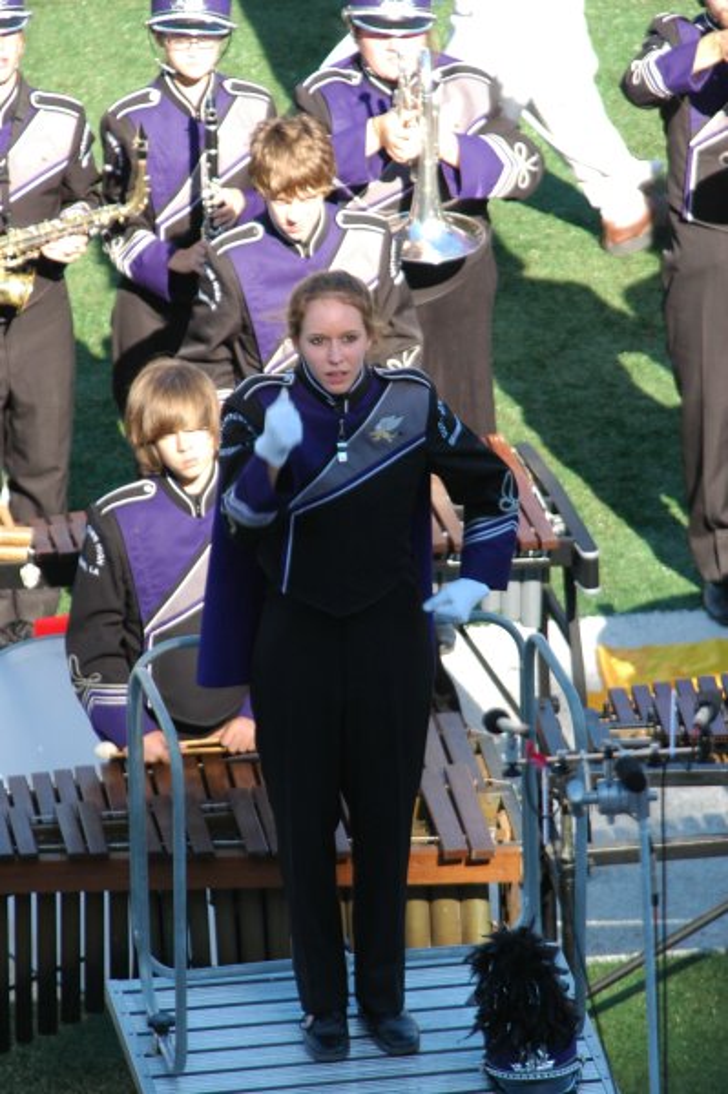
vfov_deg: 3.8
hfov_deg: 2.5
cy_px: 547
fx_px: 16407
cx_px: 364
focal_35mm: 540
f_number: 5.6
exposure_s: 1/250
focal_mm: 360
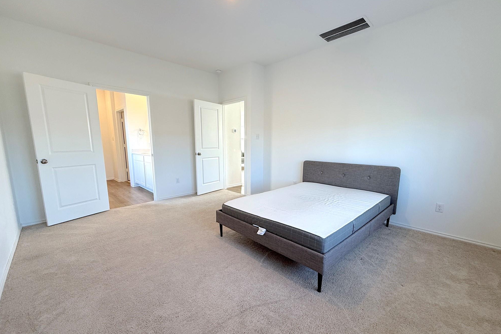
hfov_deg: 100.4
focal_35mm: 15
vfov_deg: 77.3
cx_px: 252
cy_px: 174
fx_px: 209
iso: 160
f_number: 2.2
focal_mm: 2.22
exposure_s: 1/120
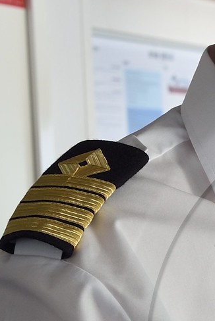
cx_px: 418
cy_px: 363
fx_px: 1539
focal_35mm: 172
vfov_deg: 11.7
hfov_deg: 7.7
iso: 200
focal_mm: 35
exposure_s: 1/60
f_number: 7.1
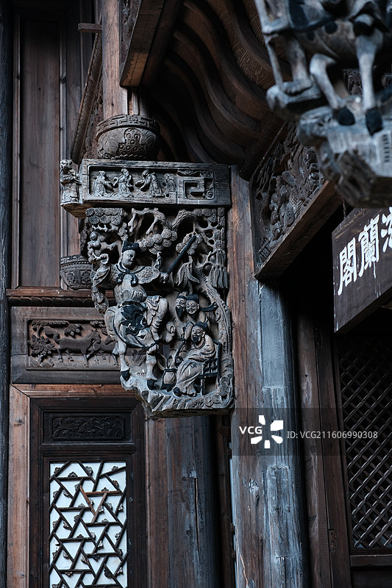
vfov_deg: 27.0
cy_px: 294
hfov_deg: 18.2
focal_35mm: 75
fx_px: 1225
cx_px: 196
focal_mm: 50
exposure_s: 1/250
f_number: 4.5
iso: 800
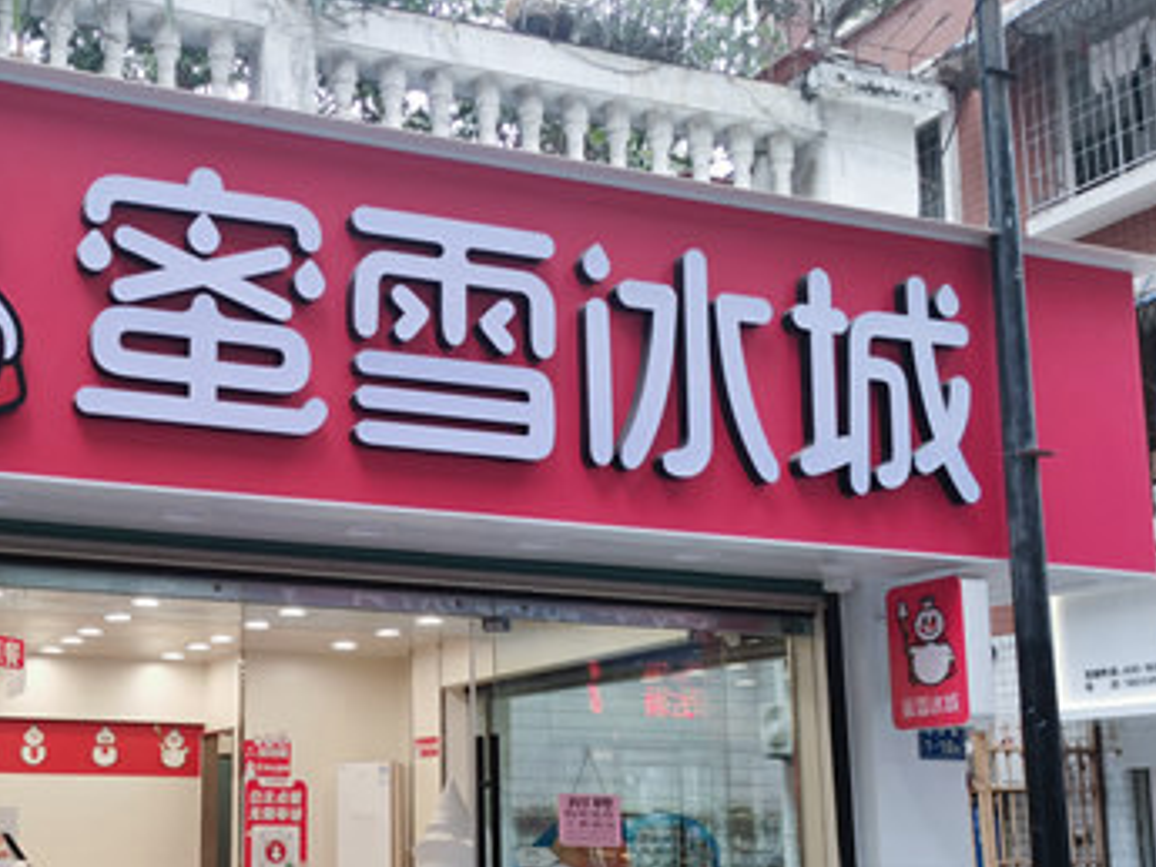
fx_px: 1570
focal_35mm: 47
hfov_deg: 39.0
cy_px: 582
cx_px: 251
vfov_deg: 30.7
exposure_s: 1/117
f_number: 1.6
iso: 50
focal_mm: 5.56
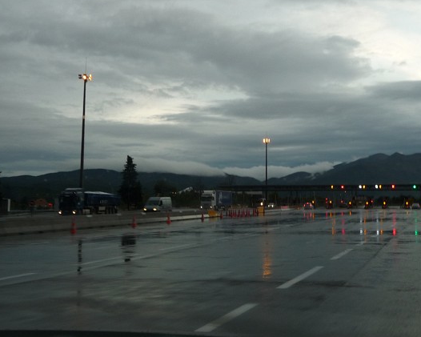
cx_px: 232
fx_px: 511
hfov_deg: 44.7
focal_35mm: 41
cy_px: 153
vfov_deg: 36.5
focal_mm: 4.7
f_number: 3.3
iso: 100
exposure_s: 1/80
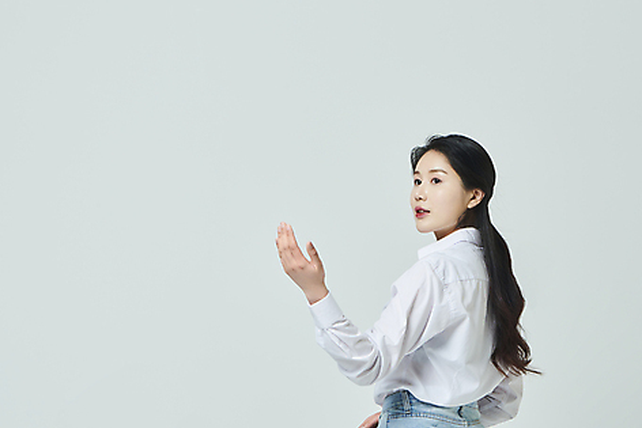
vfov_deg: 15.4
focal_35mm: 89
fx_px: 1588
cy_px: 242
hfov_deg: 22.9
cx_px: 291
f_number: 11
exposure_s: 1/125
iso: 100
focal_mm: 70
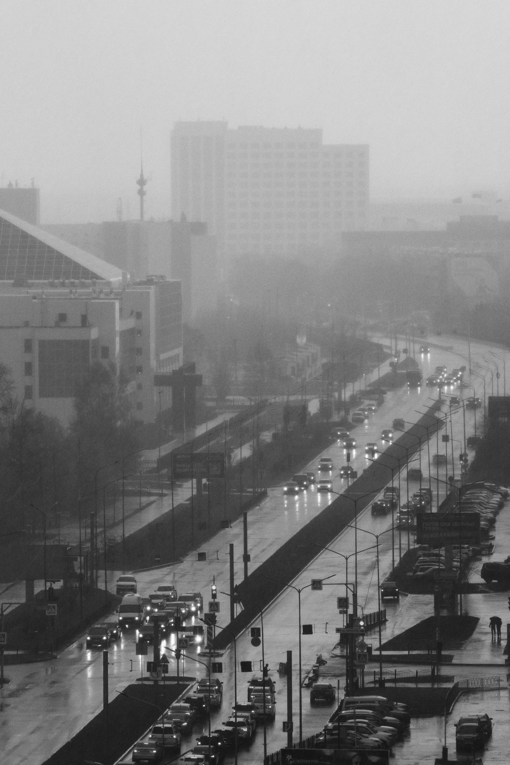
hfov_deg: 4.6
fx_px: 6375
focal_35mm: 300
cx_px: 255
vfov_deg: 6.9
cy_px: 382
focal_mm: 200
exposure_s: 1/160
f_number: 9
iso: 640
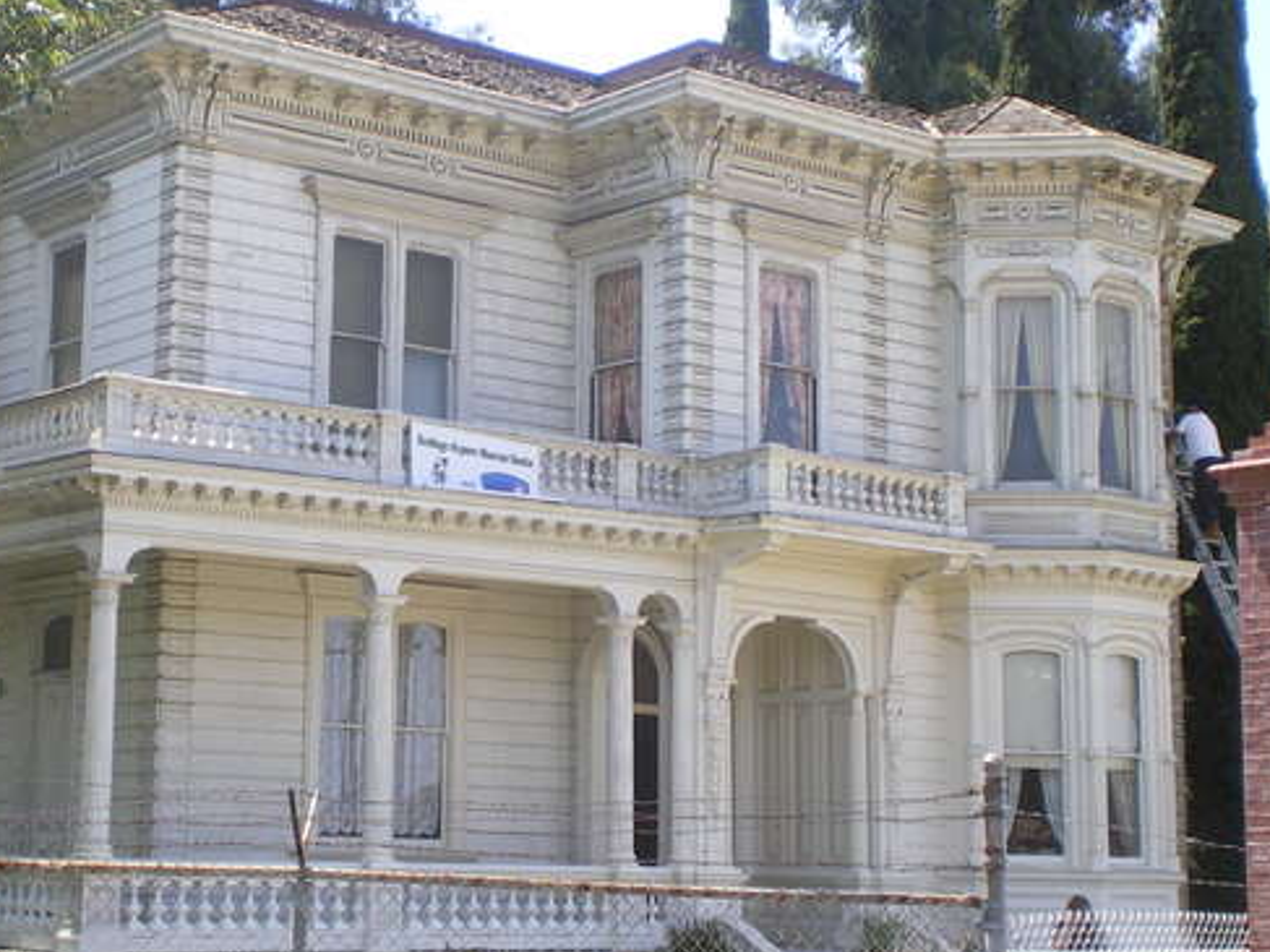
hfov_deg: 28.0
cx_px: 425
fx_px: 2531
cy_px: 438
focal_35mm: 69
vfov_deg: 21.3
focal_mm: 7.4
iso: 50
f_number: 4.9
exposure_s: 1/125
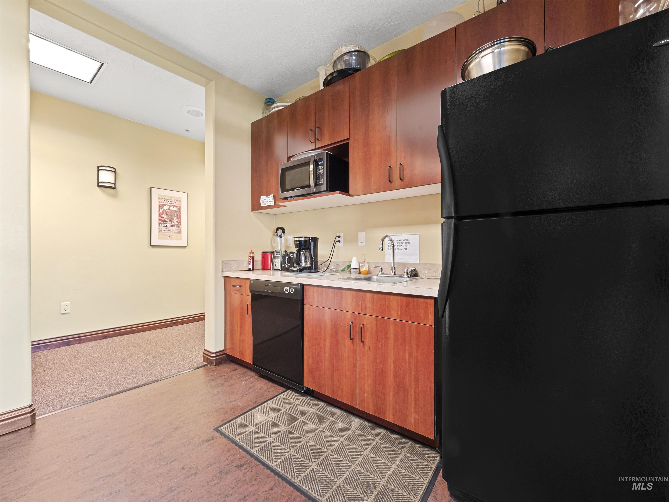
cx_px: 334
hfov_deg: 102.1
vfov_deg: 85.7
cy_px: 251
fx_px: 271
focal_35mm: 14
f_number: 8
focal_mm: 7
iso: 400
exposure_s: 1/2
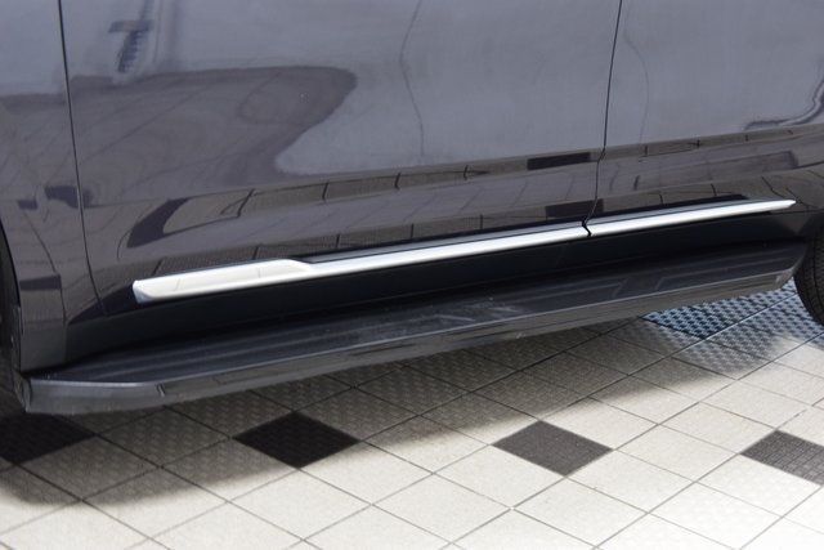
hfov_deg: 31.9
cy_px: 275
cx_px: 412
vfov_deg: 21.6
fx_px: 1442
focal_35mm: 63
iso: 1600
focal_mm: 42
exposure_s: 1/15
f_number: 5.6
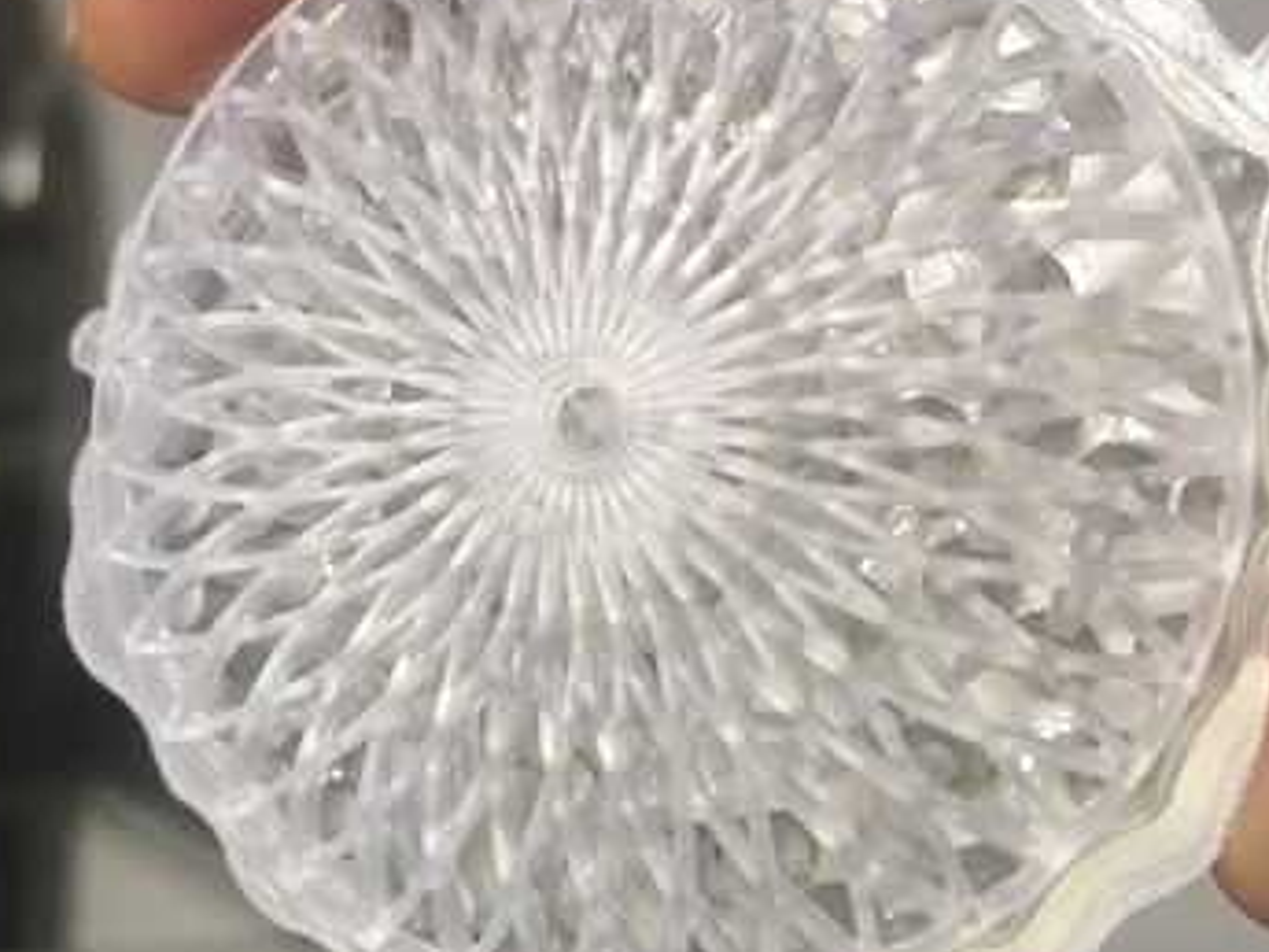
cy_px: 417
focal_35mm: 54
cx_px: 657
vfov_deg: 27.0
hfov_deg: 35.5
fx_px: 1980
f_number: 2.2
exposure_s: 1/33
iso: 50
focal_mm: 4.15
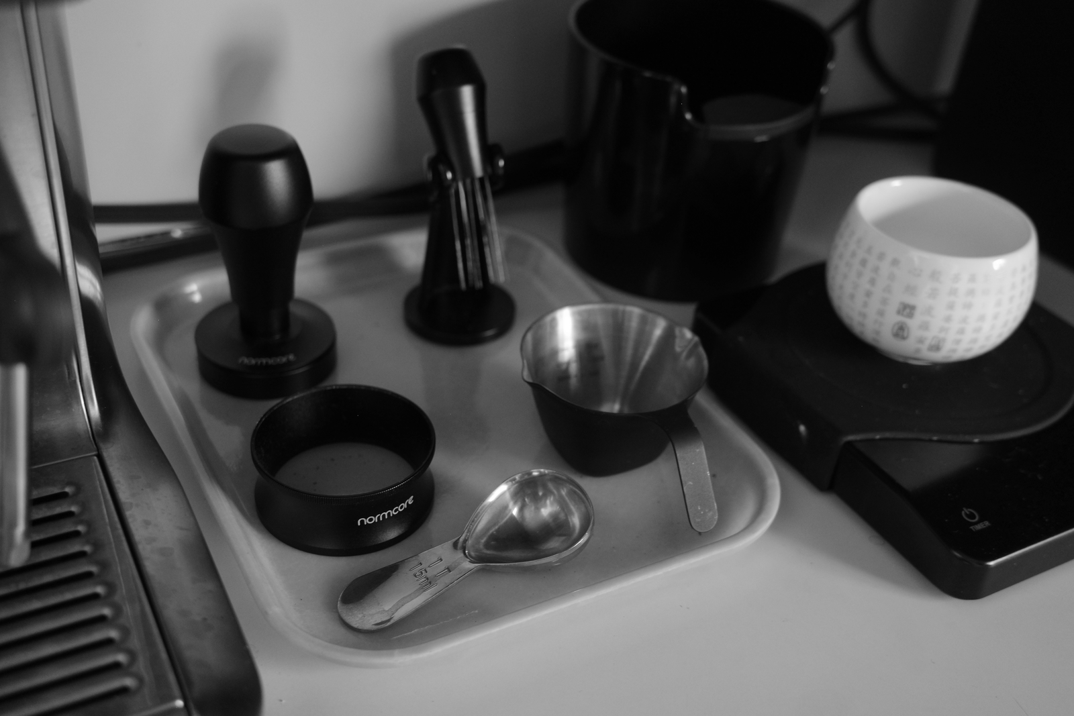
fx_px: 1193
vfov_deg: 33.4
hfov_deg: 48.5
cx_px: 537
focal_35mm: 40
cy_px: 358
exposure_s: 1/4
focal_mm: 26
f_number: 2.8
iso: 400
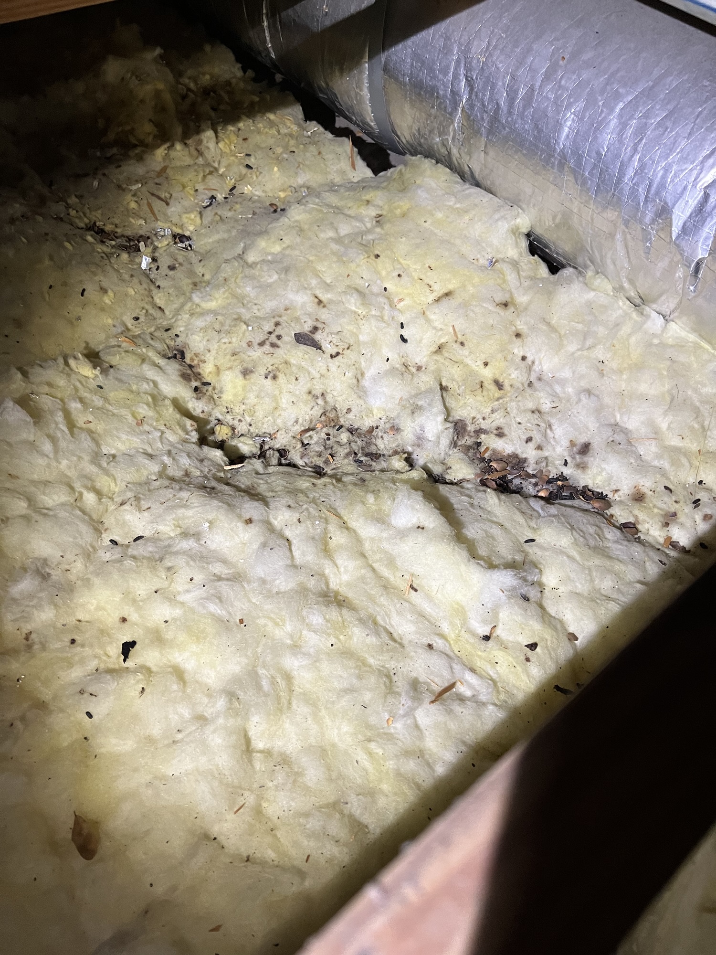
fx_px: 717
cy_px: 478
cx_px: 358
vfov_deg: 67.3
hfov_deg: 53.1
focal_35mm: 26
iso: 250
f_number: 1.5
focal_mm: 5.7
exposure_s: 1/60
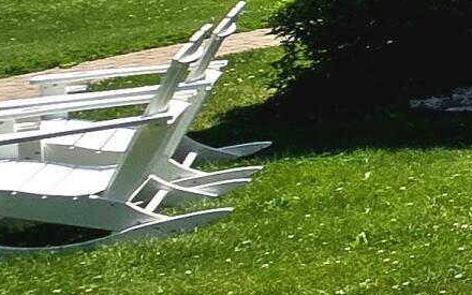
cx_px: 1553
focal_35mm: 94
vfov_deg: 13.1
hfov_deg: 10.3
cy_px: -148
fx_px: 1209
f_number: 2.2
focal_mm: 2.2
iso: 50
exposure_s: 1/3333
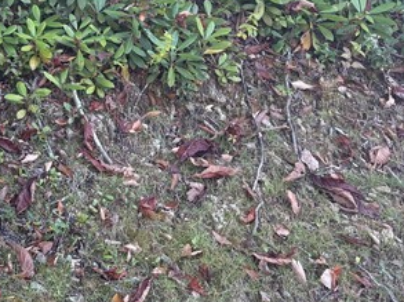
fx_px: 1061
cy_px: -57
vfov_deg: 15.6
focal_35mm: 91
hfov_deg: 19.3
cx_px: -172
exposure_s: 1/136
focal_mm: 5.96
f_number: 1.6
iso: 40
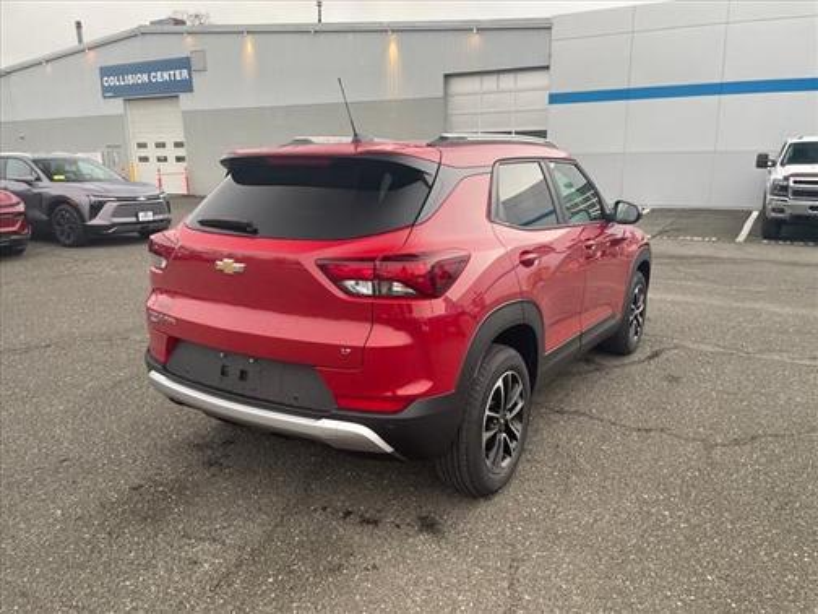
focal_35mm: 26
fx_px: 614
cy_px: 307
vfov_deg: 53.1
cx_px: 409
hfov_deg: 67.3
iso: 125
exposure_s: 1/101
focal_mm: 4.2
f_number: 1.6
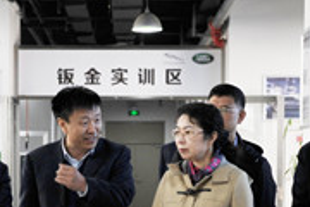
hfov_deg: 14.6
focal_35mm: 140
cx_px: 90
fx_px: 1205
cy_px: 218
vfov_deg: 9.7
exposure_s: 1/125
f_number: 4
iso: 320
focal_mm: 42
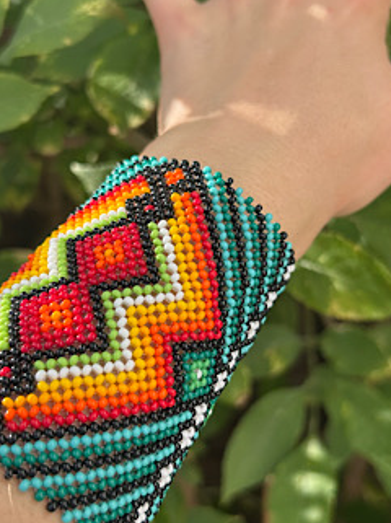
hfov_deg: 32.1
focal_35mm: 45
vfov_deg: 42.1
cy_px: 263
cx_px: 181
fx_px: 679
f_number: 1.5
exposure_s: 1/1597
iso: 50
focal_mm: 5.7
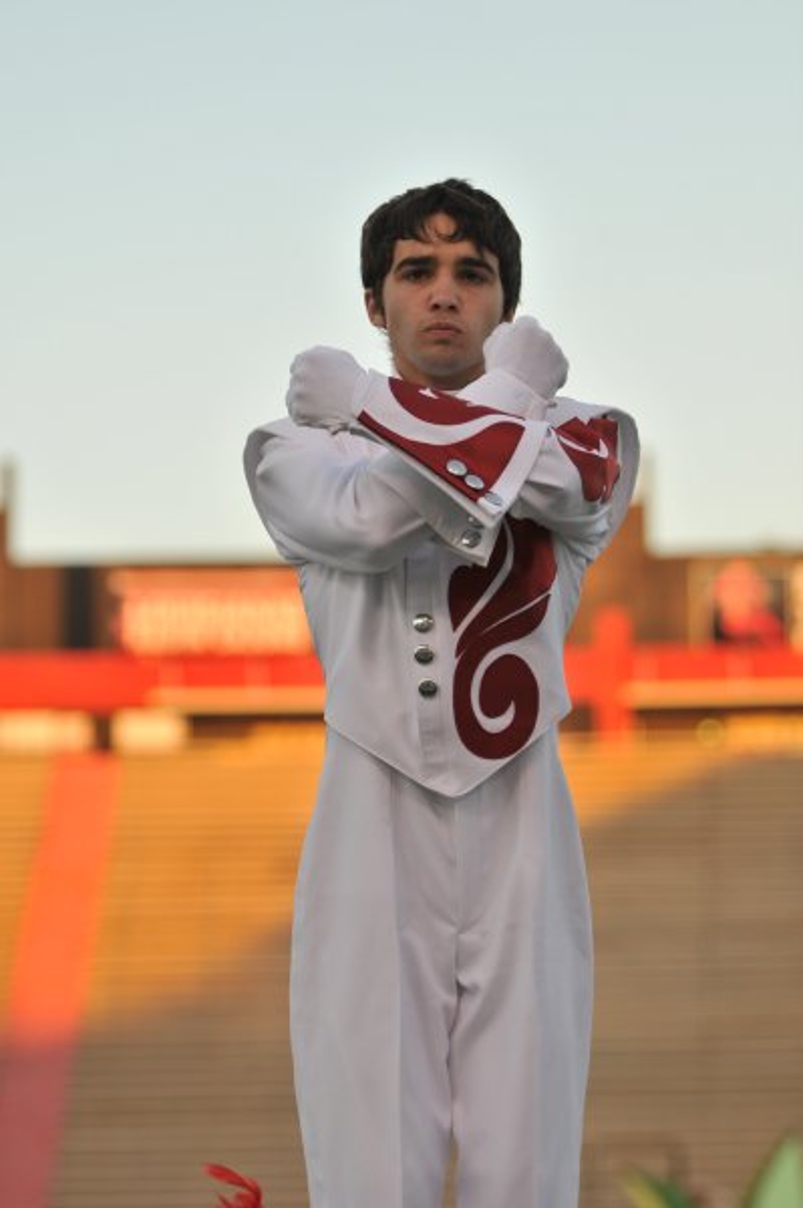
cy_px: 604
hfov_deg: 9.6
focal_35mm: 142
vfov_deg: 14.4
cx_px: 402
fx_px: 4776
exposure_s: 1/800
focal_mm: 95
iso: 200
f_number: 2.8
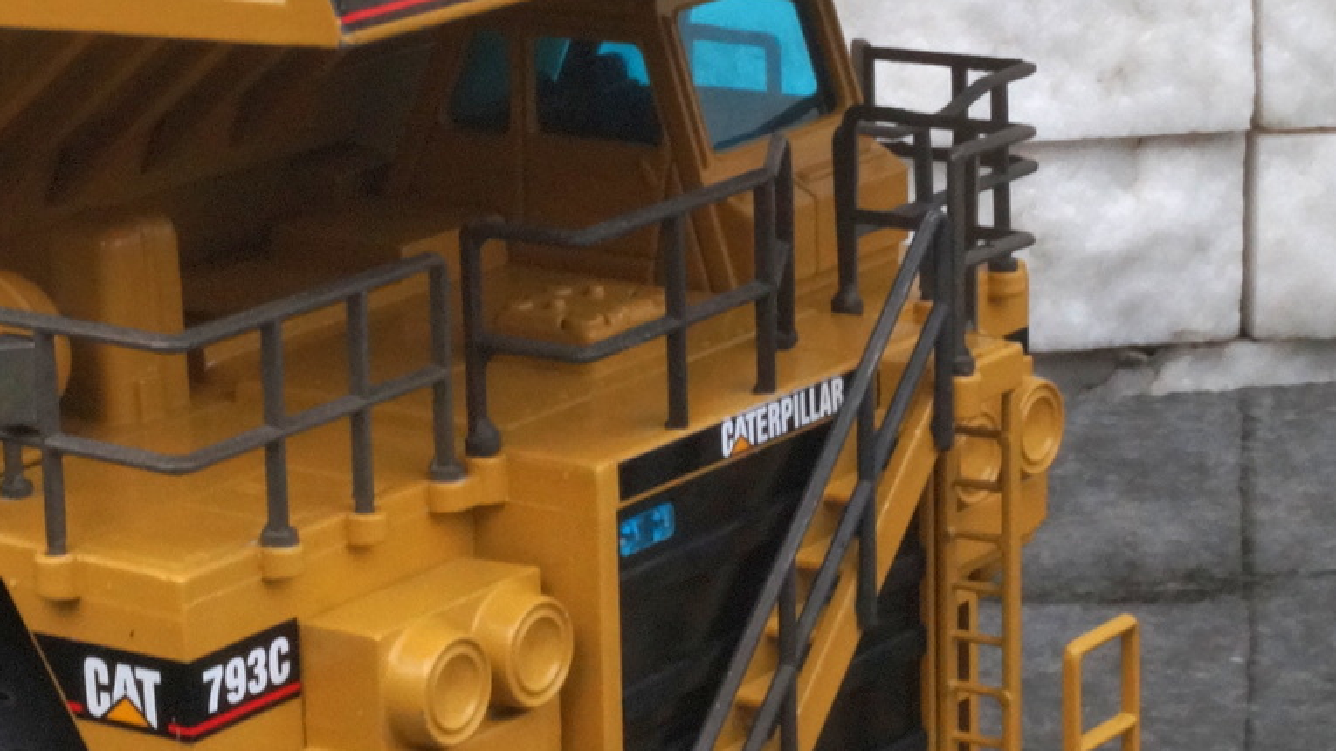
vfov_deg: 10.5
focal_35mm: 115
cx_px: -21
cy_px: 280
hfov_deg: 18.1
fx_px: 4073
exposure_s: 1/60
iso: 800
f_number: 25
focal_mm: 28
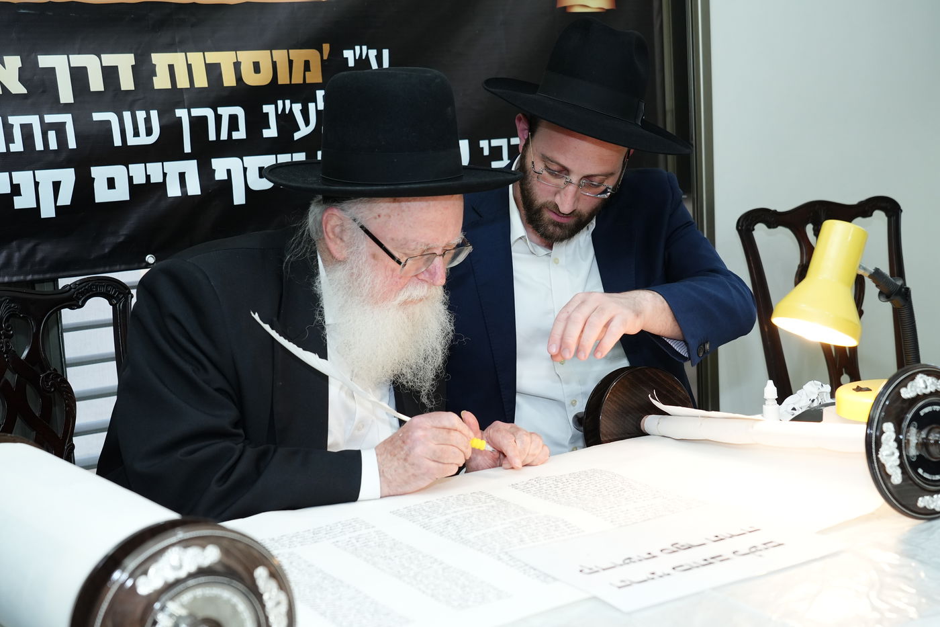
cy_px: 314
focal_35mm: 49
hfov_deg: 40.3
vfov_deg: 27.5
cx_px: 470
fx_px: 1279
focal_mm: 49
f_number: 5.6
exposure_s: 1/125
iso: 2000
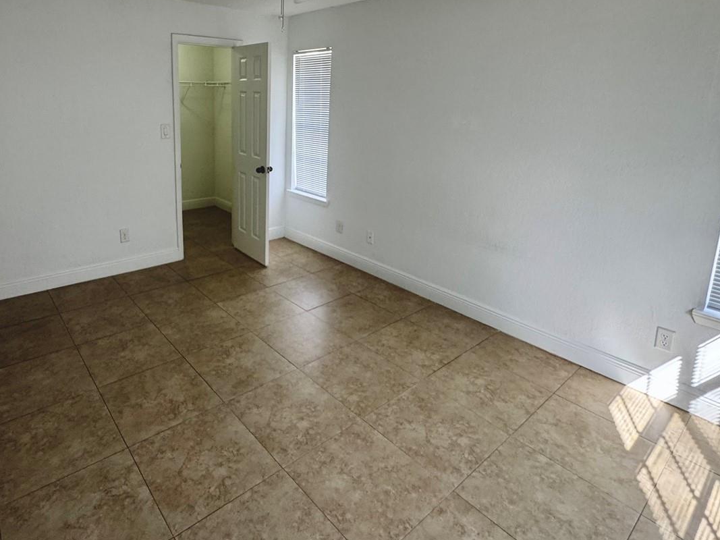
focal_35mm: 21
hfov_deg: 77.9
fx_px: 437
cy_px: 171
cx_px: 281
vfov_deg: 61.6
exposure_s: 1/120
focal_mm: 2.22
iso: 200
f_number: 2.2
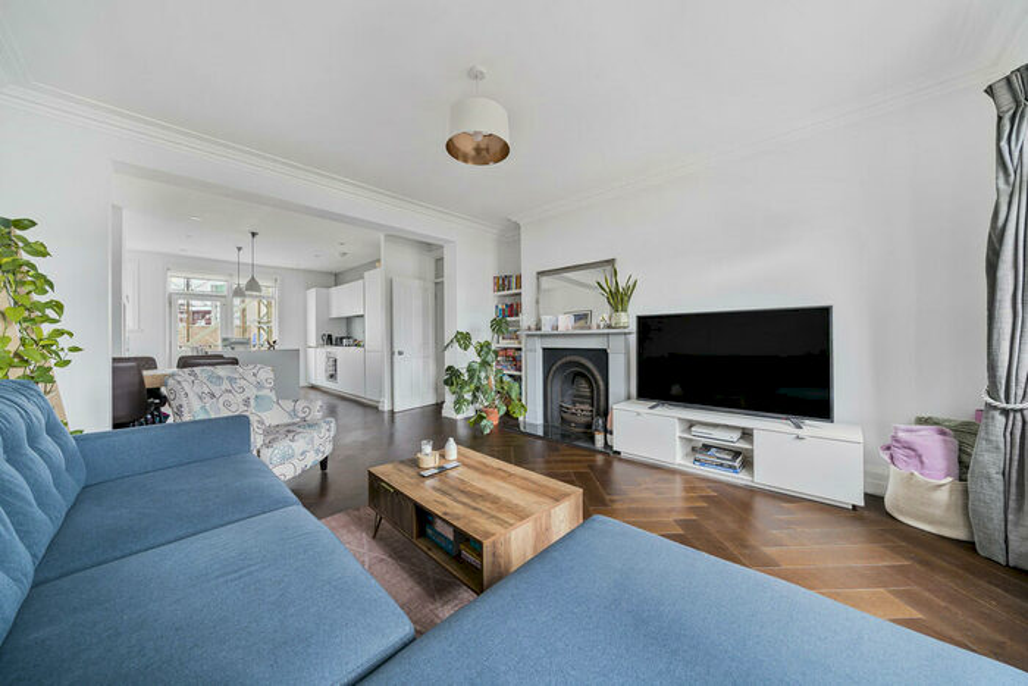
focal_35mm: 12
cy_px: 343
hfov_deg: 112.6
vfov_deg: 90.0
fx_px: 343
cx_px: 514
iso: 100
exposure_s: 1.3
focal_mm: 12
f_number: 8
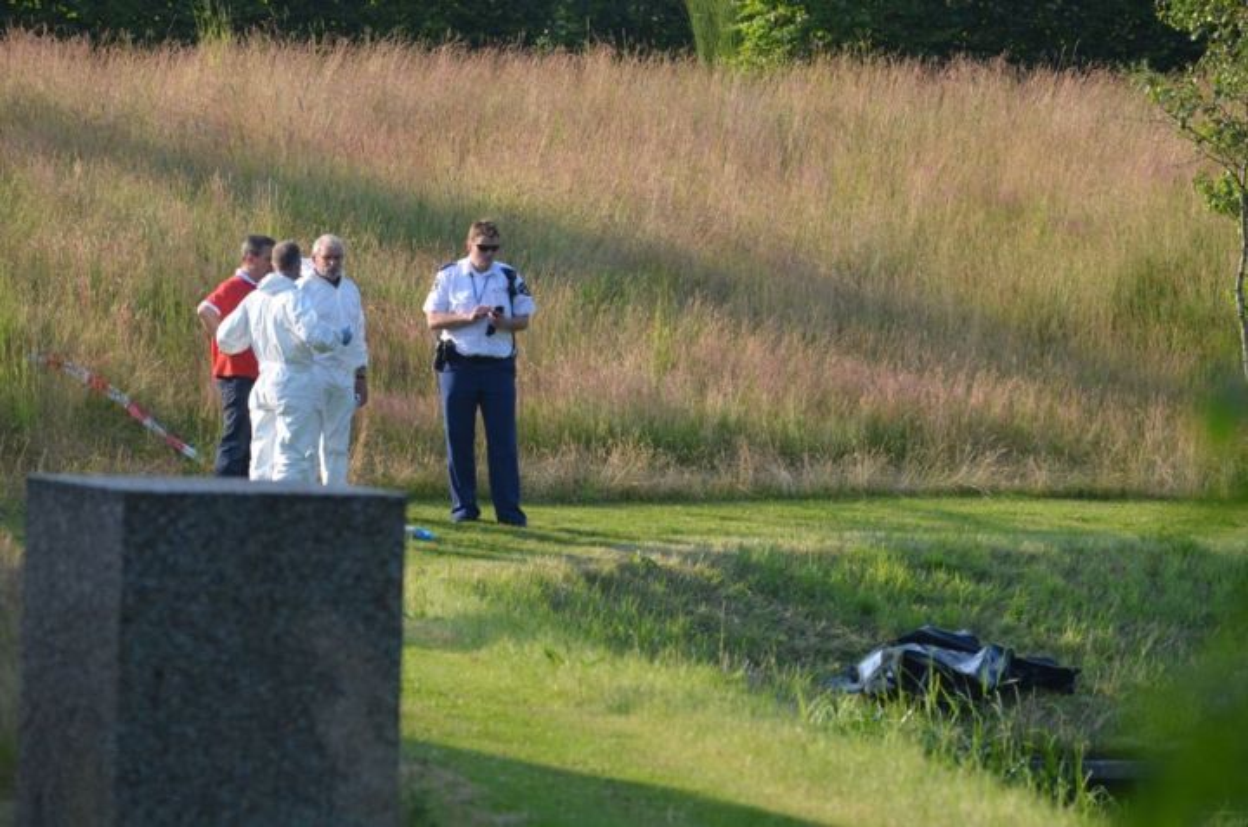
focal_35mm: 315
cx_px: 624
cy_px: 414
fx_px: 10898
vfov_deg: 4.3
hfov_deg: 6.6
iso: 400
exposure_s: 1/1000
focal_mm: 210
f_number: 5.3
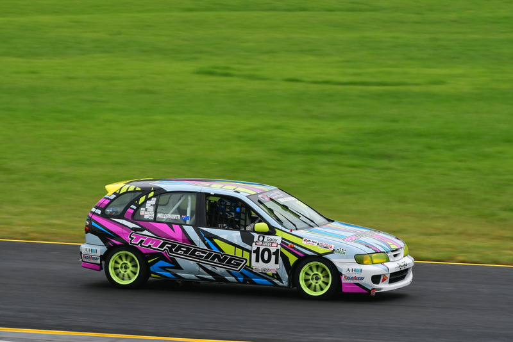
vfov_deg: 4.6
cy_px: 171
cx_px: 256
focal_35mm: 300
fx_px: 4276
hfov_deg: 6.9
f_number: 11
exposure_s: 1/250
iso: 320
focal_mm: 200
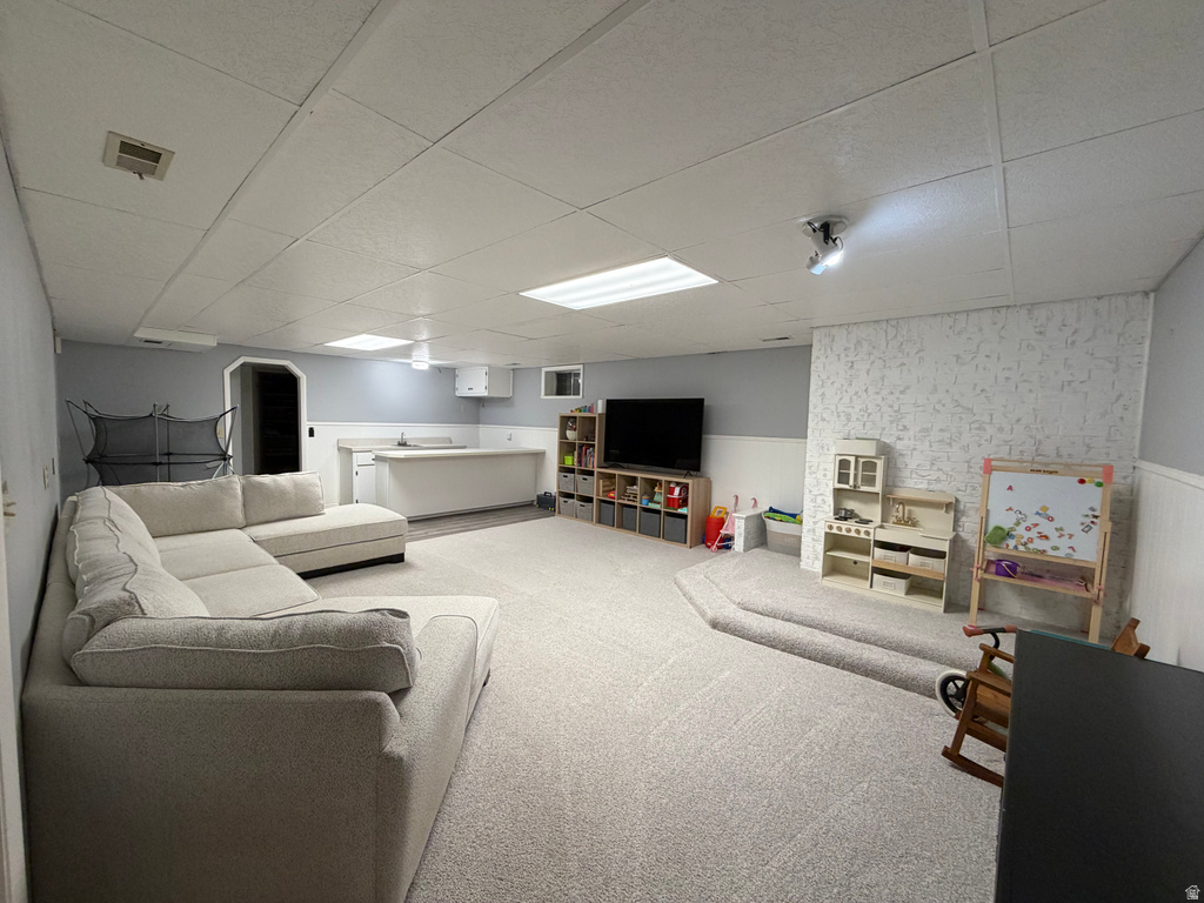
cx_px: 602
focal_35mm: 14
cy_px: 452
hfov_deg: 102.1
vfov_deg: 85.7
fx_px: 487
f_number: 2.2
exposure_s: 1/60
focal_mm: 2.22
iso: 200
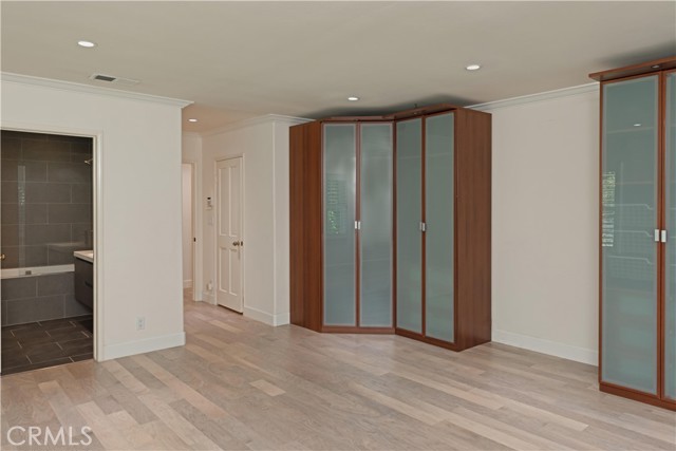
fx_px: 451
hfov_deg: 73.7
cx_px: 338
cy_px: 226
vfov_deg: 53.2
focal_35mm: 24
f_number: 8
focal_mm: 24
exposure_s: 1/40
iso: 800
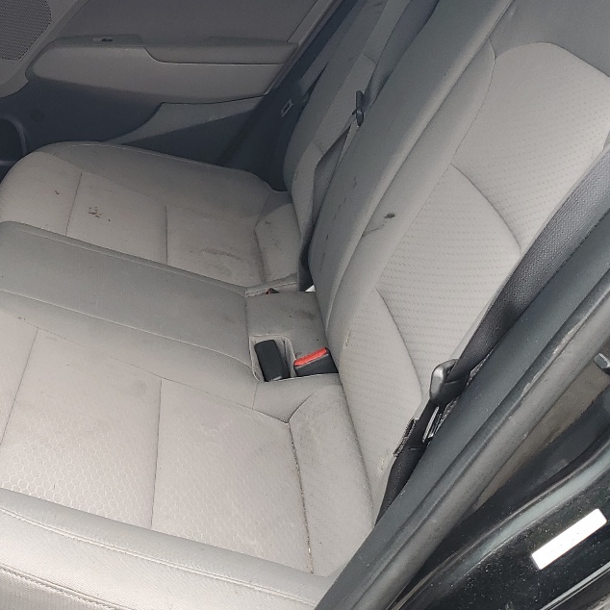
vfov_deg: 29.4
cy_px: 215
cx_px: 115
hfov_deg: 28.9
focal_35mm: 58
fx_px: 1156
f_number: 1.5
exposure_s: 1/133
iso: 50
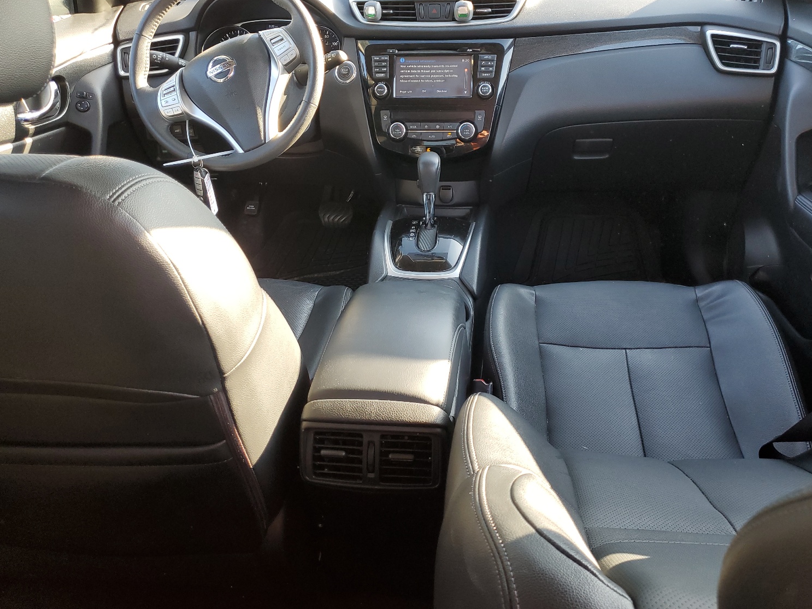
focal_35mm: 28
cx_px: 428
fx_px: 657
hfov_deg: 63.4
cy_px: 282
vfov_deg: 49.7
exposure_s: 1/120
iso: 61
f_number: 1.5
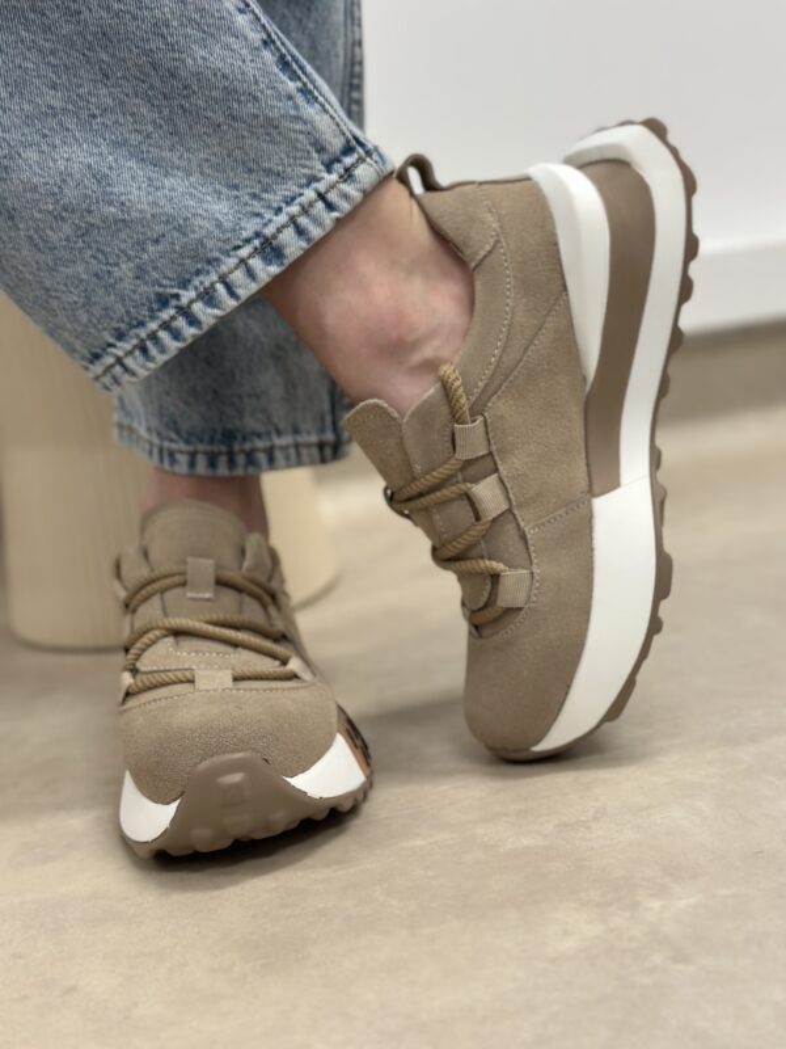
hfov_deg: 30.3
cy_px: 524
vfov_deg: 39.7
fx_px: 1453
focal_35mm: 48
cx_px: 393
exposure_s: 1/100
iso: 160
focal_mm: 6.86
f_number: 1.78
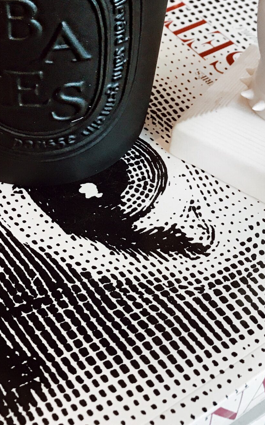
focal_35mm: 58
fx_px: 670
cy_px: 89
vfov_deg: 34.1
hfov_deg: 22.4
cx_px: 127
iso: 40
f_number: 1.8
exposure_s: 1/30
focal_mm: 3.99
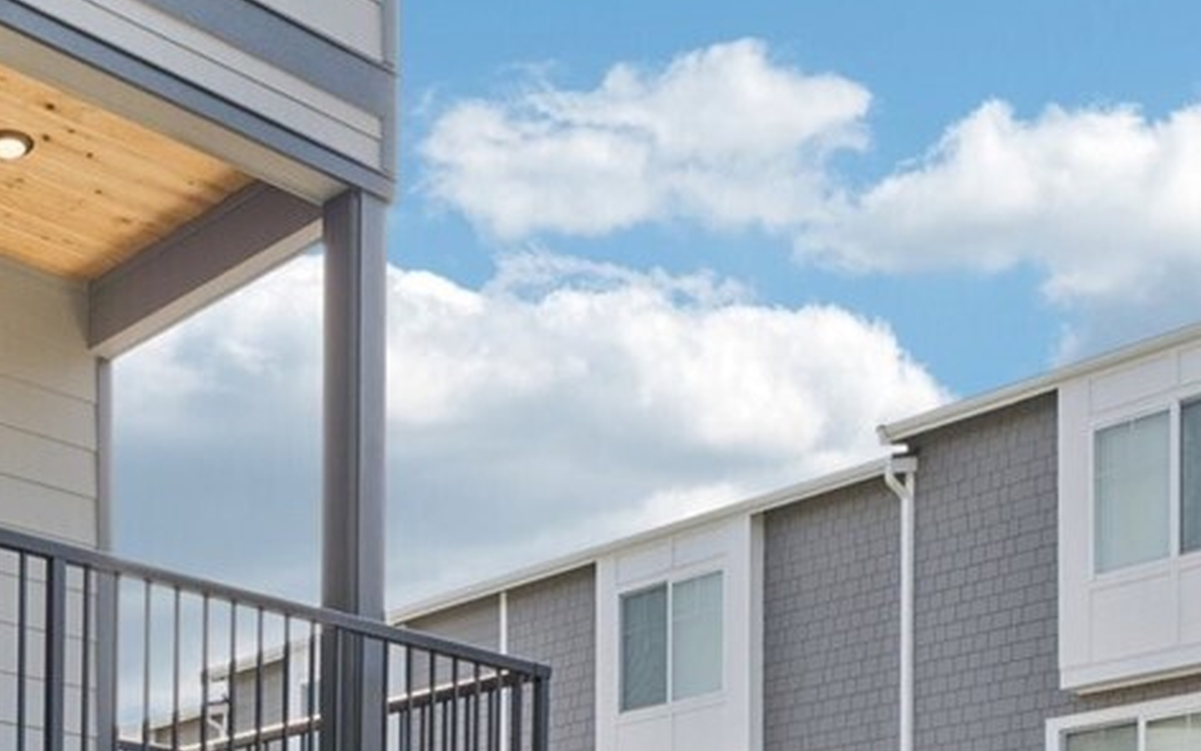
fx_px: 1800
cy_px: 1165
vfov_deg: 20.0
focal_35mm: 55
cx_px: 103
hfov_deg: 34.7
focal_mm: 10
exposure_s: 1/80
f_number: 9
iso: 250
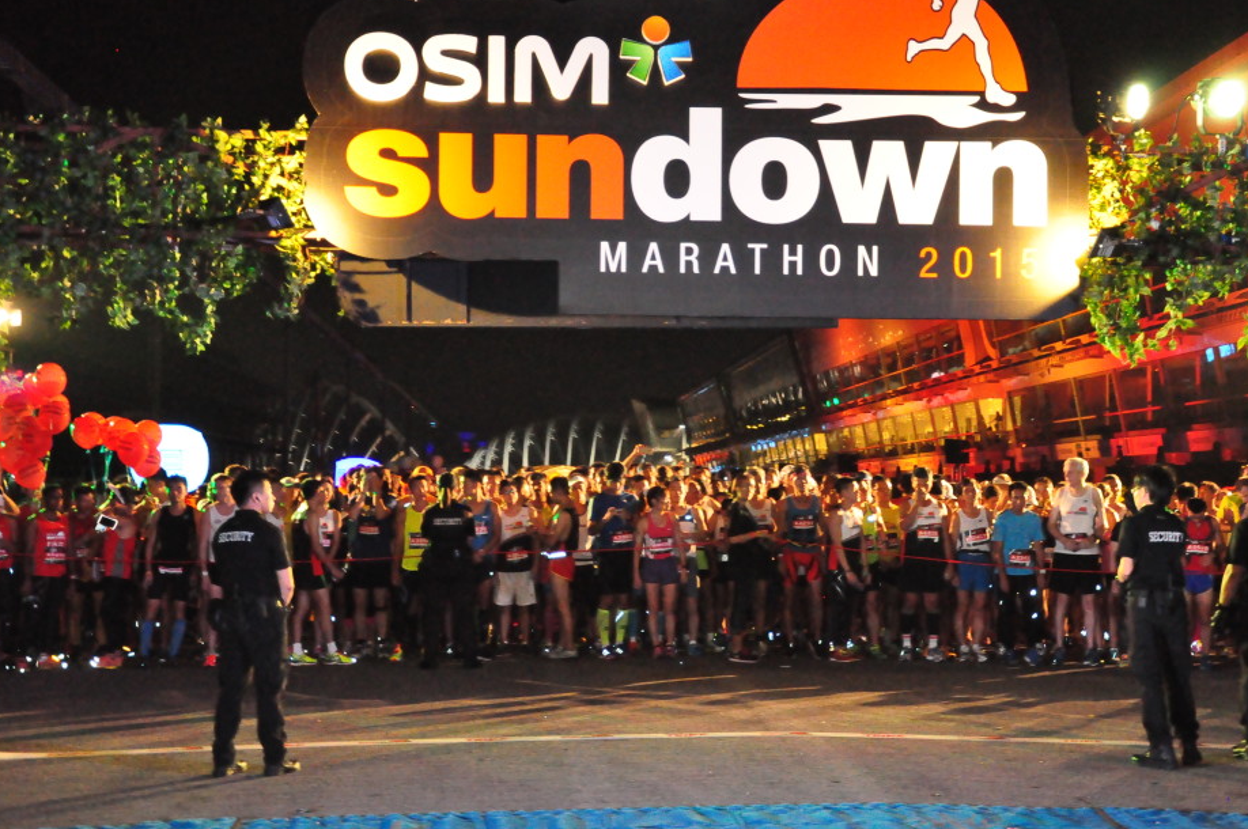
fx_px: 2028
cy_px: 410
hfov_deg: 34.2
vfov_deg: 23.1
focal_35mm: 59
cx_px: 689
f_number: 4.5
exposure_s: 1/60
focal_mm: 35
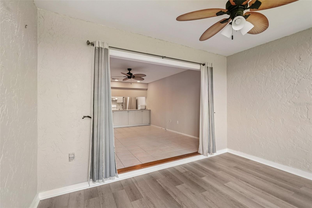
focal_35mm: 16
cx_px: 156
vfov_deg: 73.7
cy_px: 104
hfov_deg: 96.7
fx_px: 139
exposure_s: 1/25
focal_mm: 16
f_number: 8
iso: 400
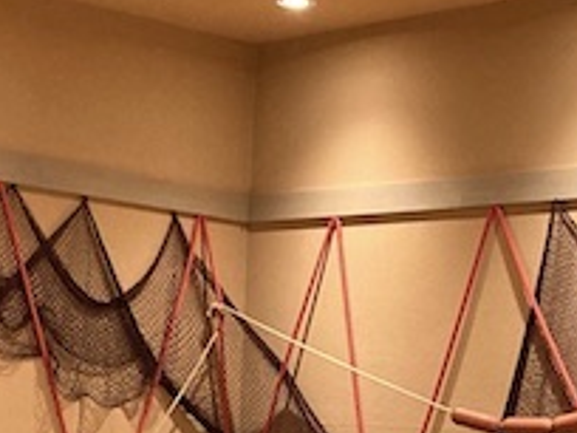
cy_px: 521
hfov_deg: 17.7
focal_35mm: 110
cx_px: 484
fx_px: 1834
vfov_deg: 13.1
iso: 250
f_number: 1.8
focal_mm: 3.99
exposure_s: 1/60
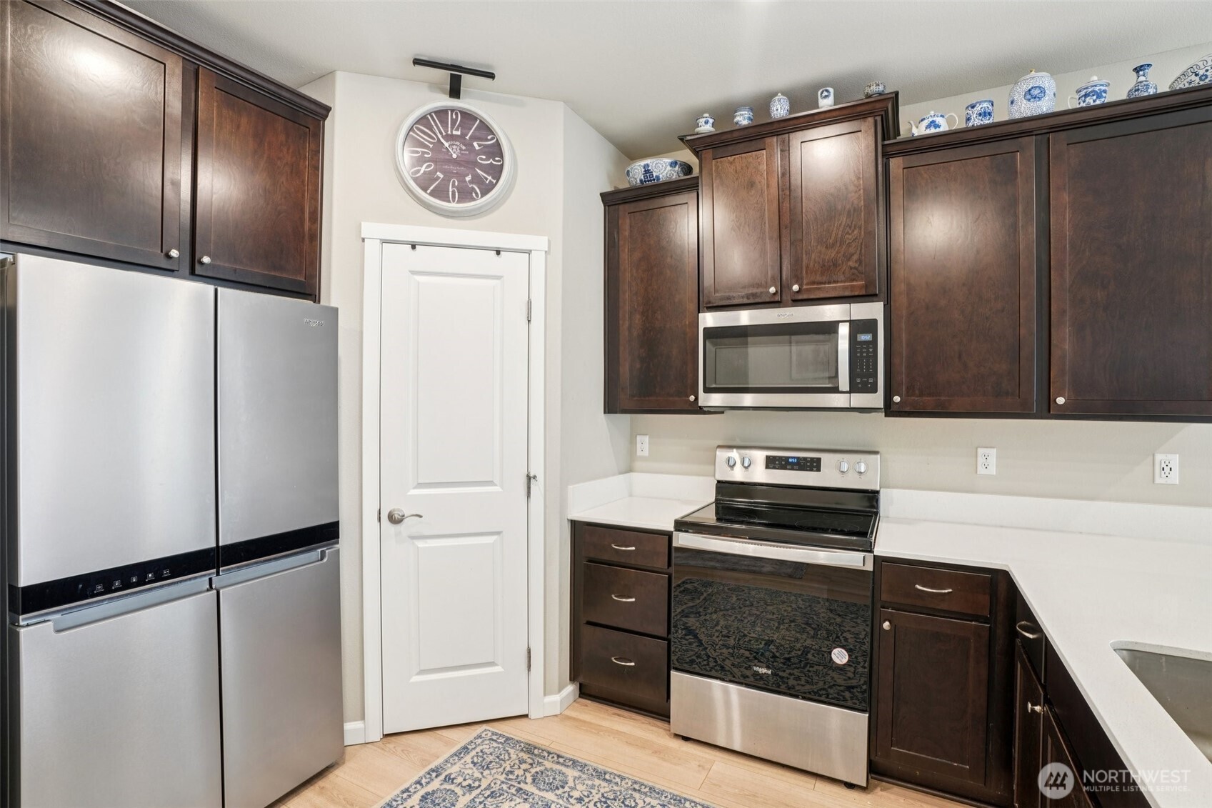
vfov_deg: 73.7
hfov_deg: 96.7
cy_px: 404
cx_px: 606
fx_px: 539
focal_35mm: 16
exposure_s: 1/8
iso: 400
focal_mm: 16
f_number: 8
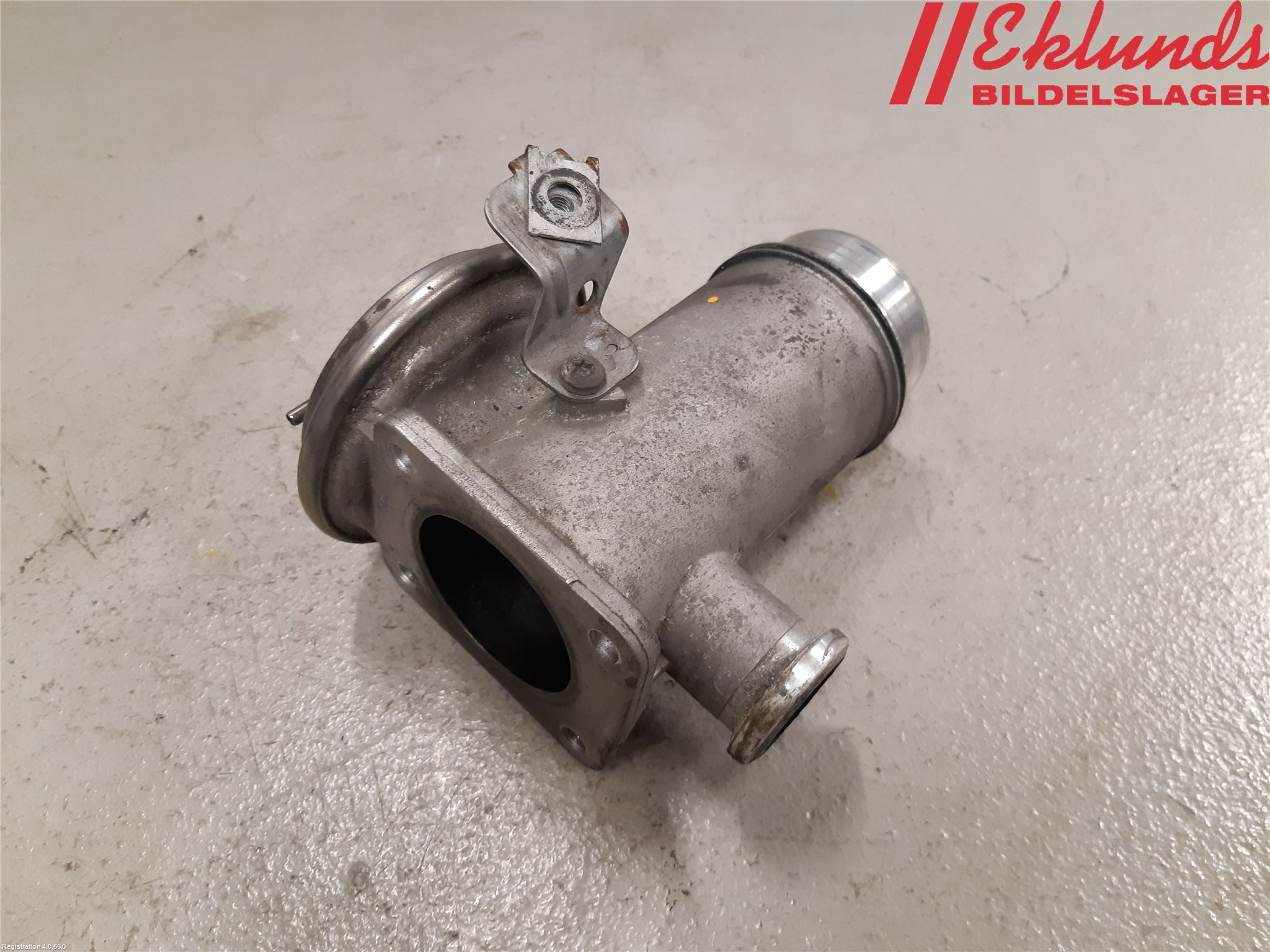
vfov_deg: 53.1
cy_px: 476
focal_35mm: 26
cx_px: 635
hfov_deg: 67.3
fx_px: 954
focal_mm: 3.93
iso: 160
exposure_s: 1/50
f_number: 1.7
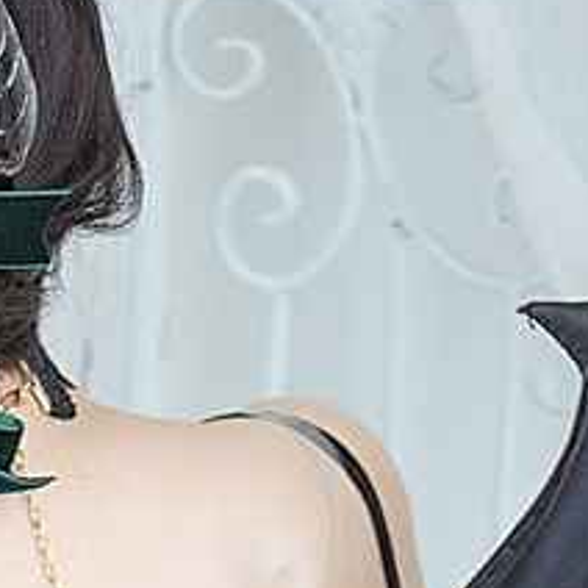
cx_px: 94
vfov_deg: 4.5
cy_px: 2102
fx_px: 6938
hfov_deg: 4.8
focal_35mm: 361
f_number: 2.2
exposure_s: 1/60
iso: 320
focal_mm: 50
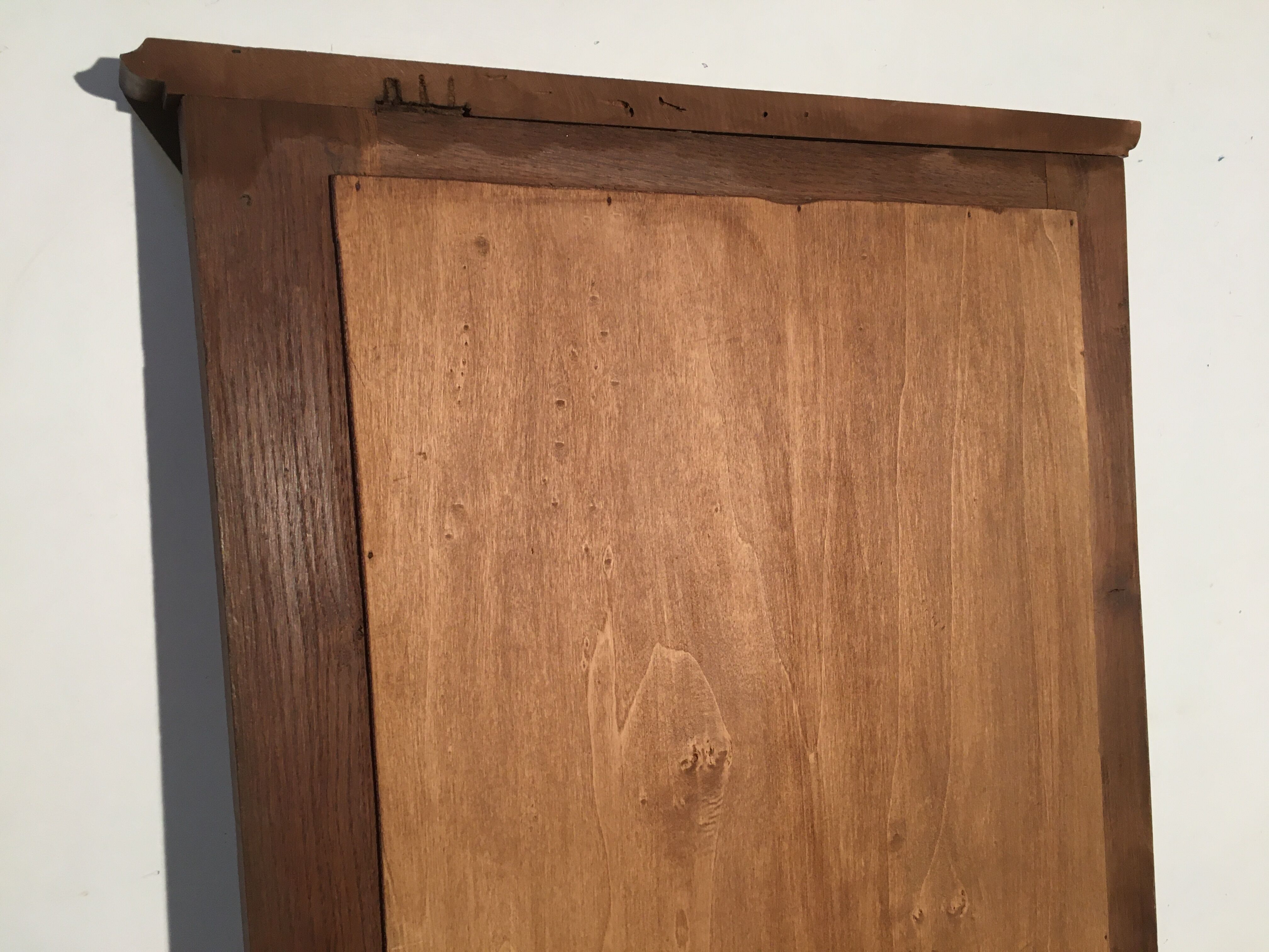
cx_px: 634
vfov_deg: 48.2
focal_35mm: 29
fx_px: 1063
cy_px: 476
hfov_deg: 61.7
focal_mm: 4.15
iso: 80
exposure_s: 1/33
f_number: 2.2
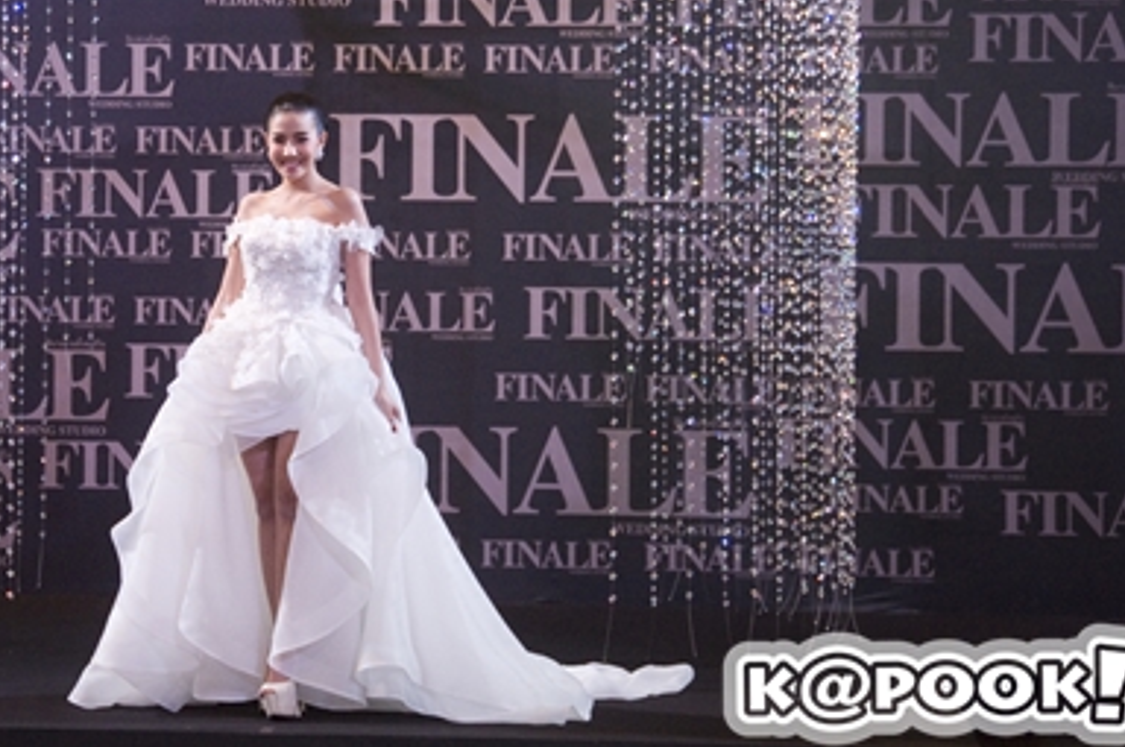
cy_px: 212
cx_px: 287
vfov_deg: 8.3
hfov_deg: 12.5
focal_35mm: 164
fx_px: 5118
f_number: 5.6
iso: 1250
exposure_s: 1/100
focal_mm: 70
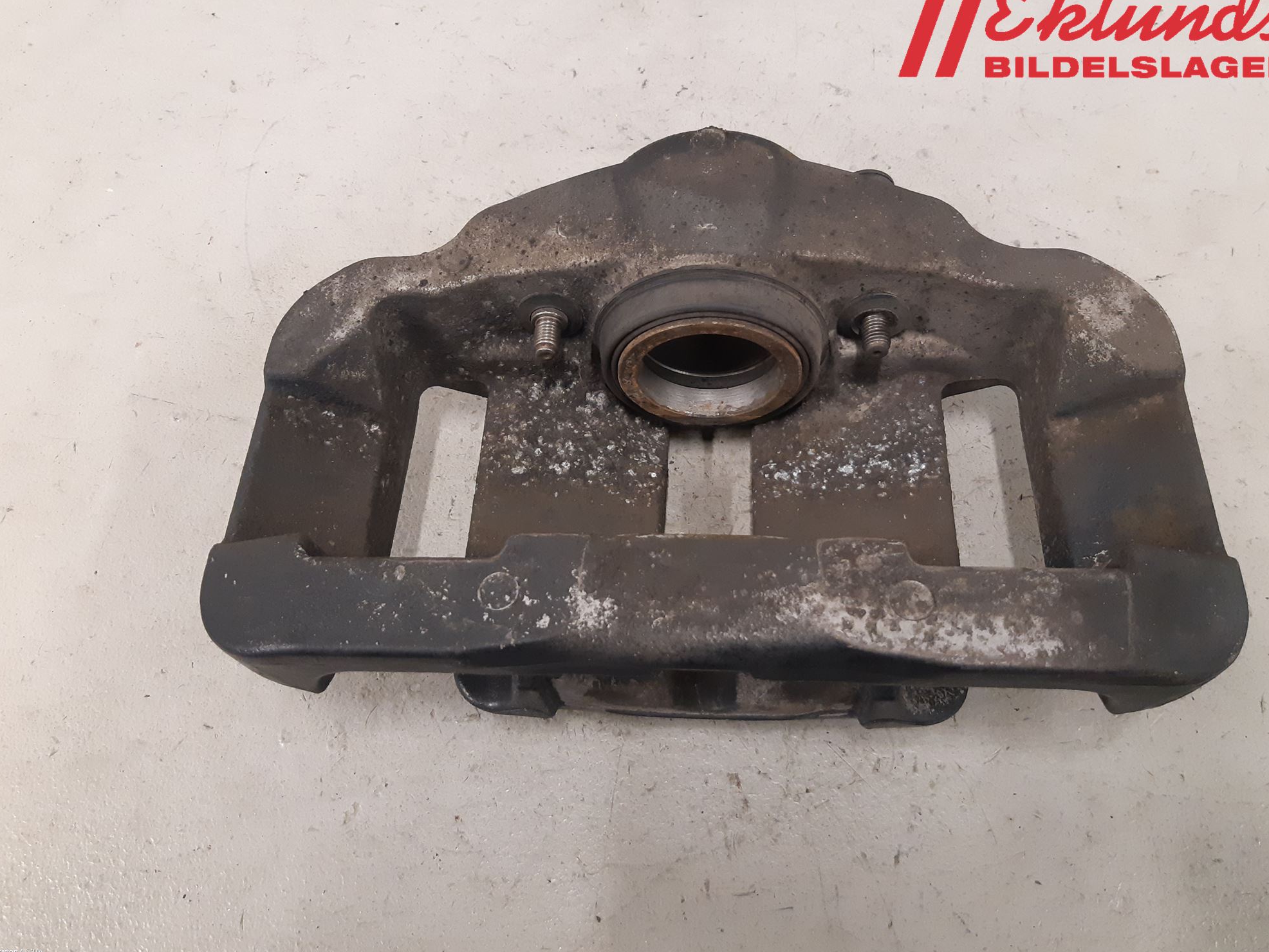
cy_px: 463
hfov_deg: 65.3
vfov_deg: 51.3
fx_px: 990
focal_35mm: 27
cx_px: 634
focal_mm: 3.93
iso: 320
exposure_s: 1/50
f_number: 1.7
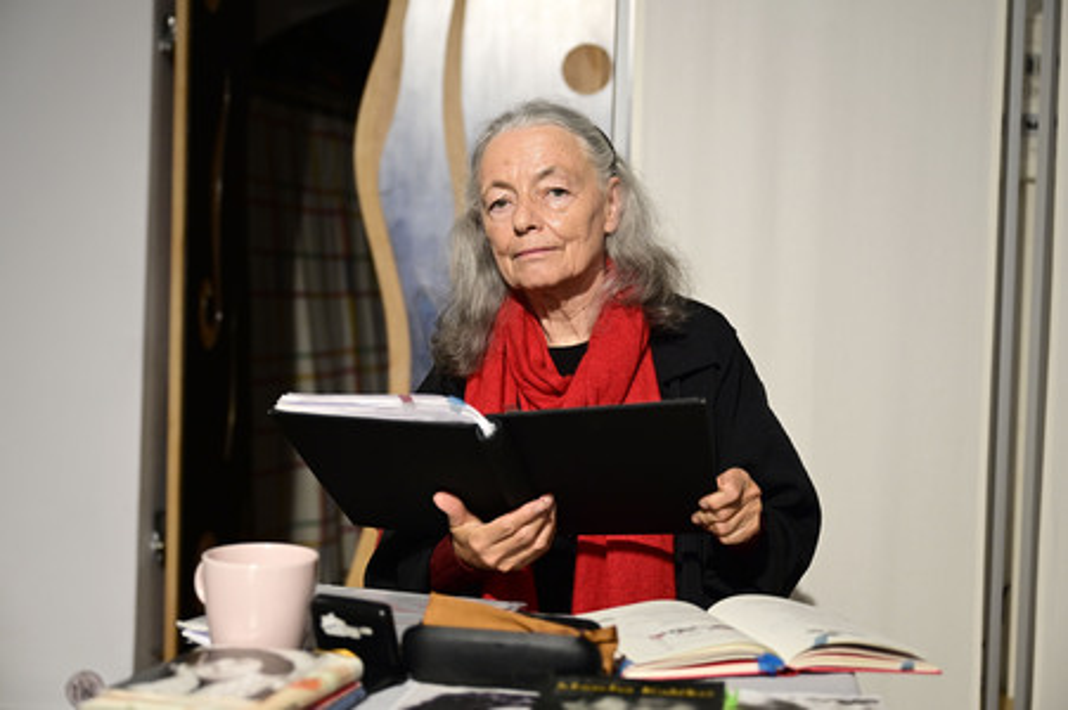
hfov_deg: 41.1
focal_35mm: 48
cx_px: 534
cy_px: 355
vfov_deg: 28.0
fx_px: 1423
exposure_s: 1/250
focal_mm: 48
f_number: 3.2
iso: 1250
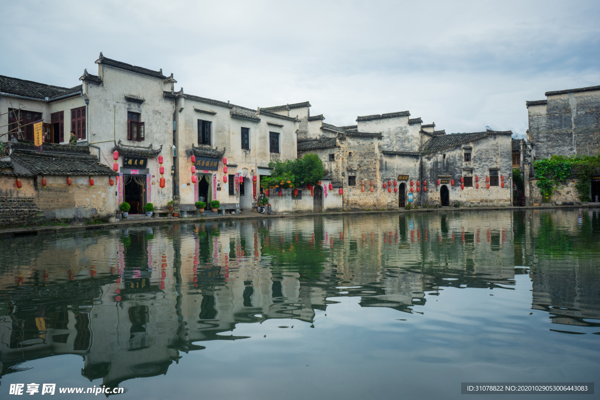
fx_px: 467
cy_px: 200
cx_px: 300
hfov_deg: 65.5
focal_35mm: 28
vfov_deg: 46.4
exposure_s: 1/640
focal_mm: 28
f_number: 8
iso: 400
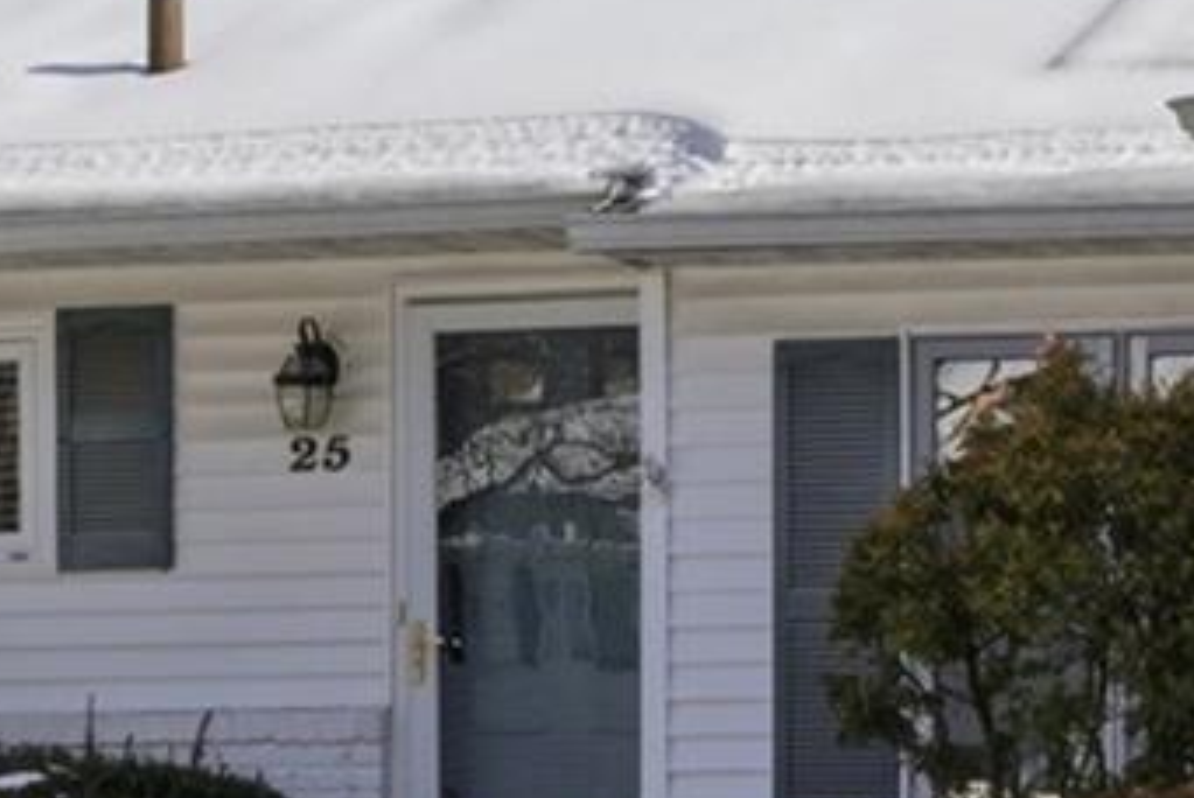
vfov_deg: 6.5
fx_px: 6971
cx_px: 784
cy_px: 208
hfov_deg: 9.8
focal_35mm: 210
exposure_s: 1/4000
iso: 250
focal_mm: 35
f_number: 9
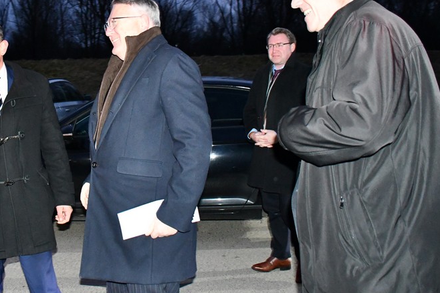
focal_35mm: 42
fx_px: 513
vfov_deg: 31.4
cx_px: 116
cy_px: 74
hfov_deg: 45.0
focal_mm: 18
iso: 6400
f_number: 3.5
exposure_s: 1/60
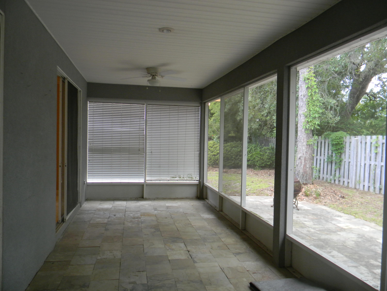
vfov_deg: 49.7
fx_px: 313
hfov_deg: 63.4
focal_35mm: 28
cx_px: 194
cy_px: 146
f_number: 3.5
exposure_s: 1/30
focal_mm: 5
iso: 170
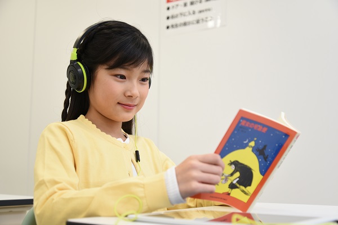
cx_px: 169
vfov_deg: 28.1
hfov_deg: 41.1
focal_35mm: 48
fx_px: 451
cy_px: 112
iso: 400
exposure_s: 1/100
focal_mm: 48
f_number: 4.2
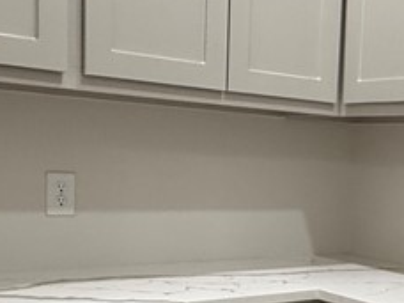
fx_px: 735
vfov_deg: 22.8
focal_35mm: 63
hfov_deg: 29.3
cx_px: 376
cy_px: 260
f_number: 2.2
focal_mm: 2.22
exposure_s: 1/120
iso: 320
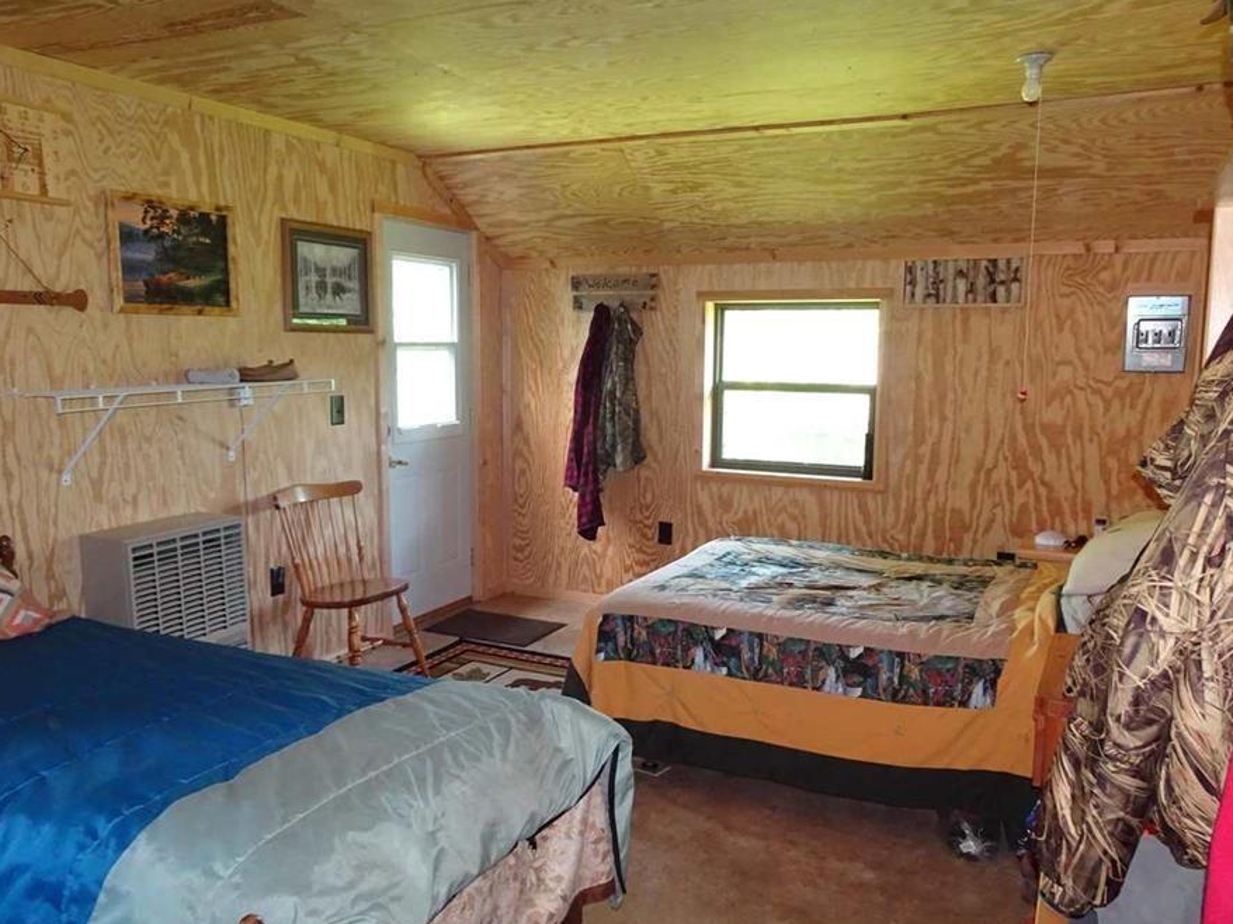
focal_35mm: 28
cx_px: 593
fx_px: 997
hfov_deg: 63.4
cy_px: 469
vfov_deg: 49.7
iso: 640
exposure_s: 1/30
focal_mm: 4.1
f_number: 3.5
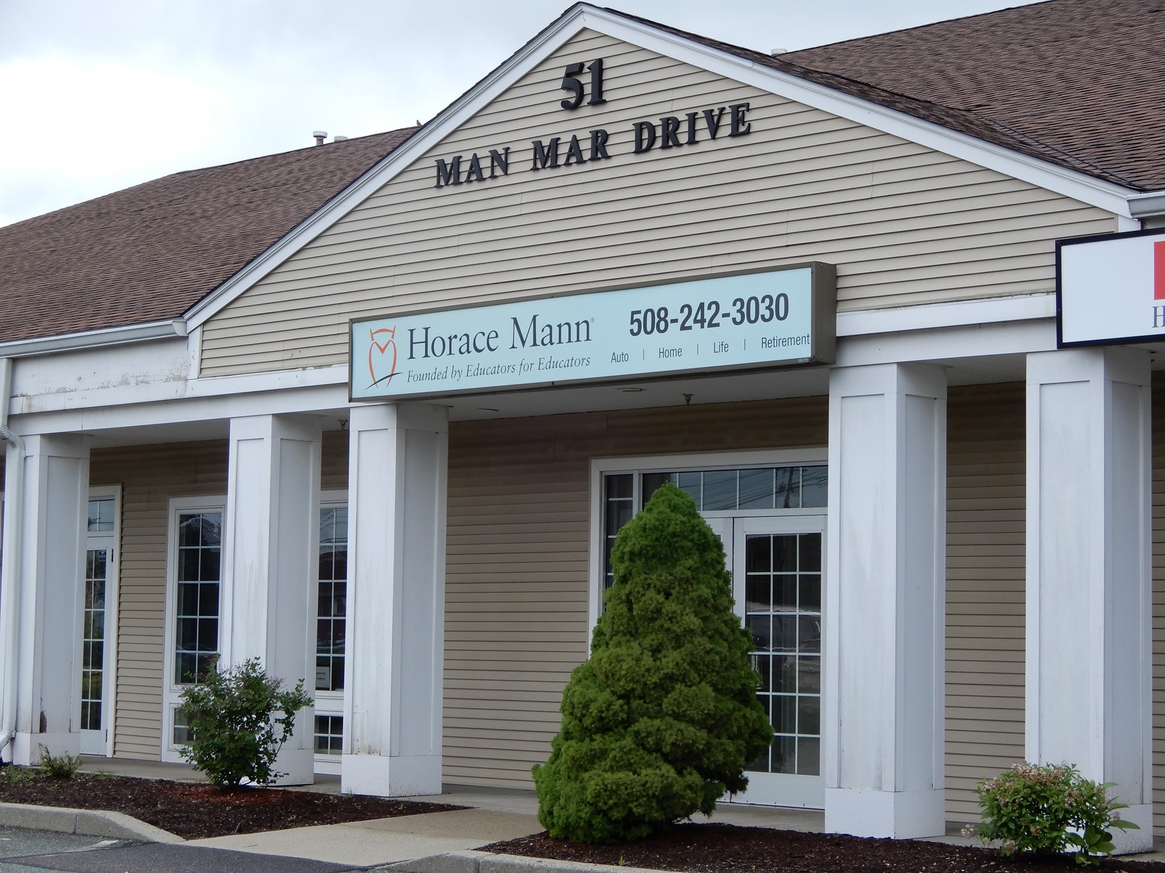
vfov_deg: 21.0
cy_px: 436
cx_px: 582
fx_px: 2356
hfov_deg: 27.8
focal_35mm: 70
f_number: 4.5
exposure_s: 1/400
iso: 80
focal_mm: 12.5
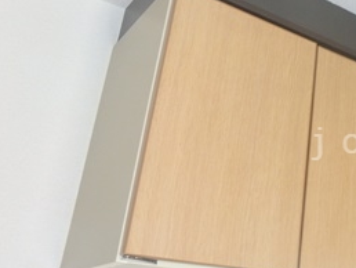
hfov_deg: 31.9
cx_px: 406
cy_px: 144
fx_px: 535
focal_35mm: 52
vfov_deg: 28.1
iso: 200
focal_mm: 3.7
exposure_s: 1/40
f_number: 3.5
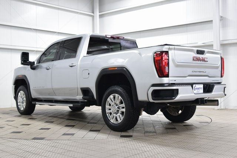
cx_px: 118
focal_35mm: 48
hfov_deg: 41.1
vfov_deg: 28.1
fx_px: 316
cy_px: 79
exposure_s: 1/60
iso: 1600
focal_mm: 32
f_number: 4.5
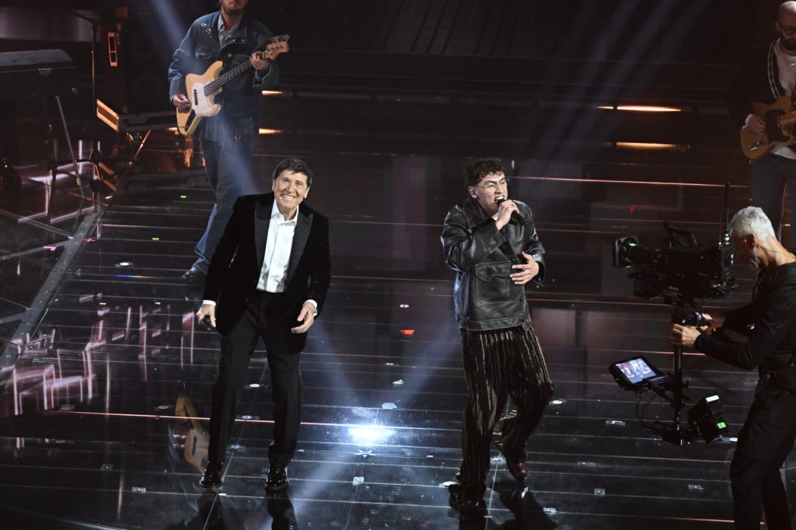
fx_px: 3647
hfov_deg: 12.5
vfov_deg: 8.3
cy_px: 265
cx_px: 398
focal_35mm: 165
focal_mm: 110
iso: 4000
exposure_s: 1/200
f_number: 4
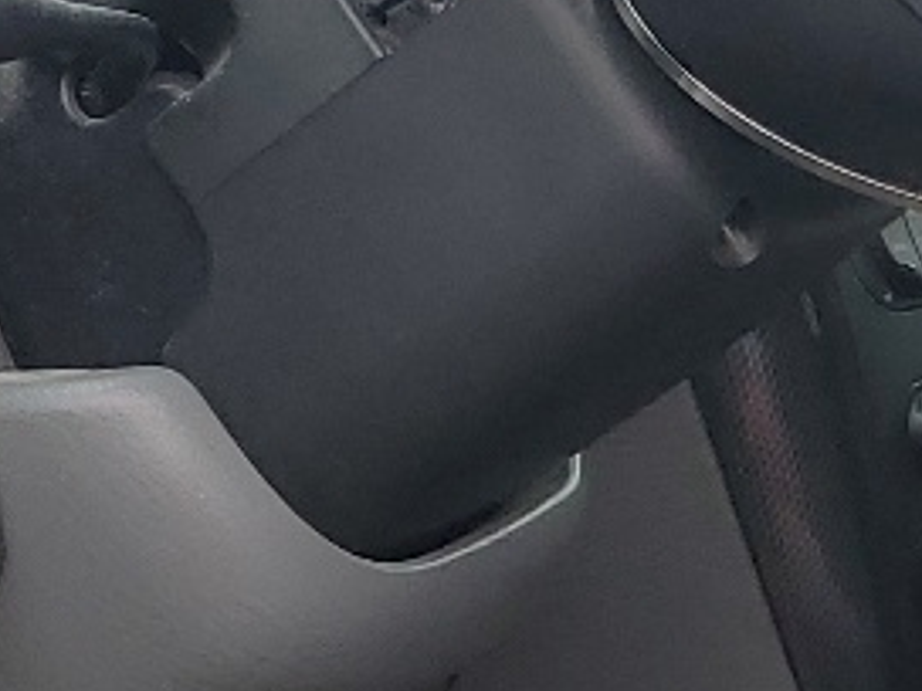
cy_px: 843
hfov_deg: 12.2
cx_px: 1481
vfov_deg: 9.6
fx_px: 4075
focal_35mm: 153
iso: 50
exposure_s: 1/385
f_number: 1.5
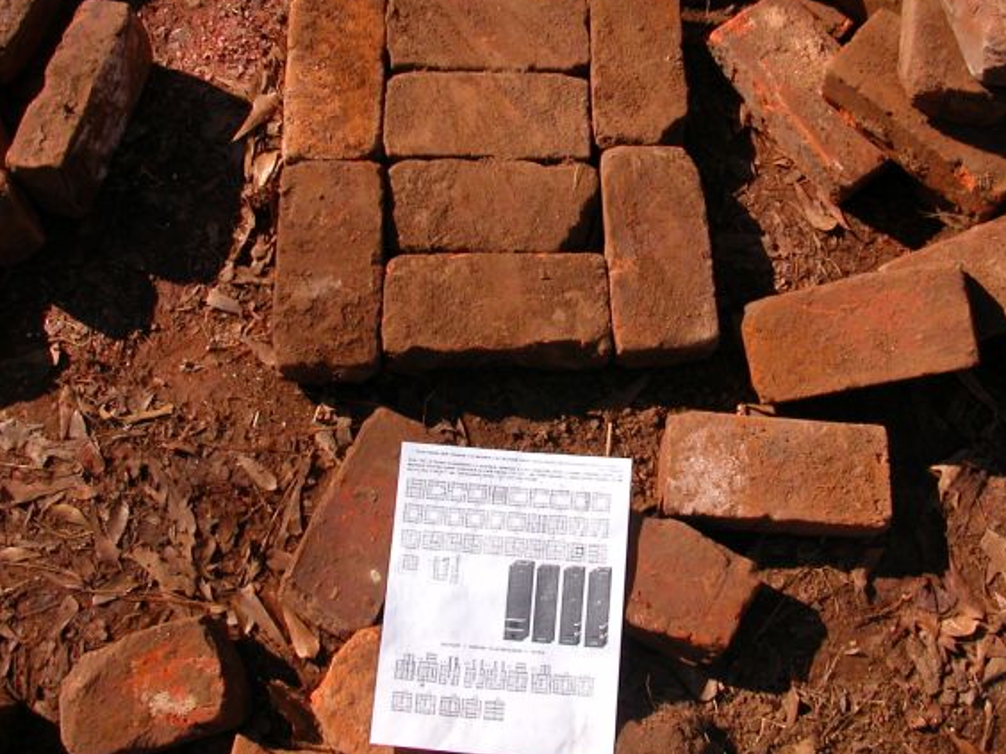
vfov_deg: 34.3
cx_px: 540
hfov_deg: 44.8
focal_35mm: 42
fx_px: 1221
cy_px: 344
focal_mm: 5.6
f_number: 4.5
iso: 100
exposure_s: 1/432
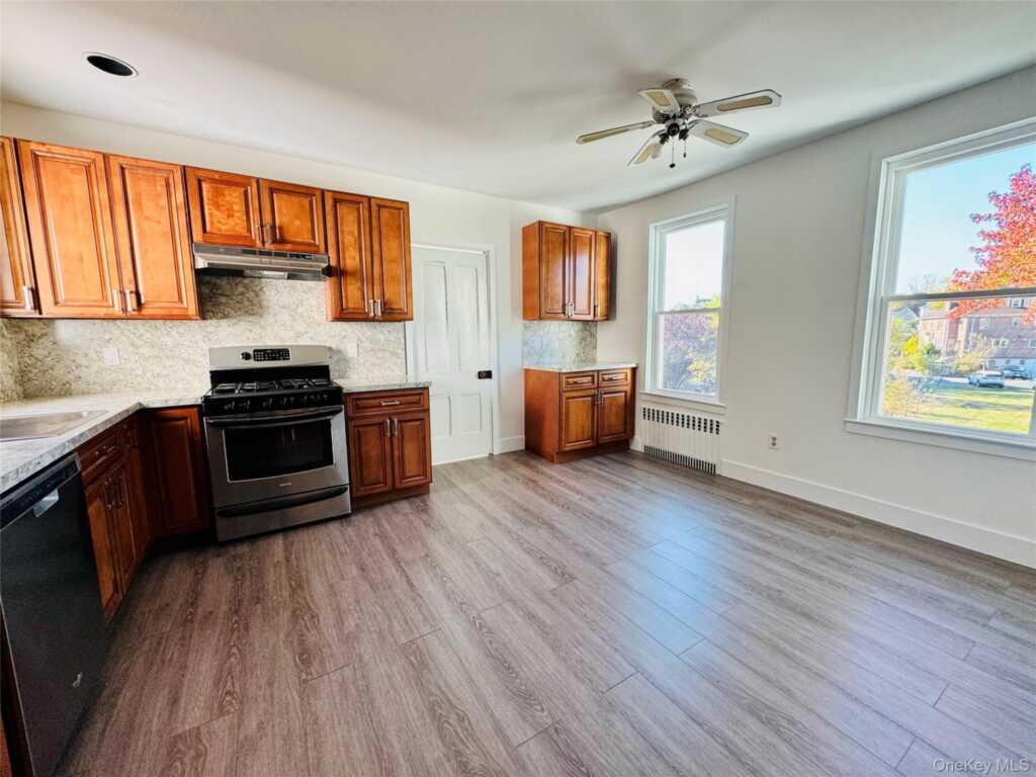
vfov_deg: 85.7
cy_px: 388
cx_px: 518
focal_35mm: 14
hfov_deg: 102.1
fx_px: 419
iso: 100
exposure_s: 1/99
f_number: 2.2
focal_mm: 2.22
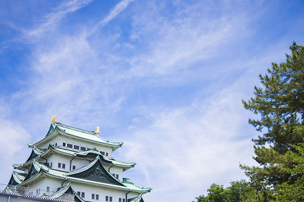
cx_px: 152
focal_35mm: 46
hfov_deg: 42.8
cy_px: 101
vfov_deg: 29.2
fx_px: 388
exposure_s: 1/8000
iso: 100
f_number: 1.8
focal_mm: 31
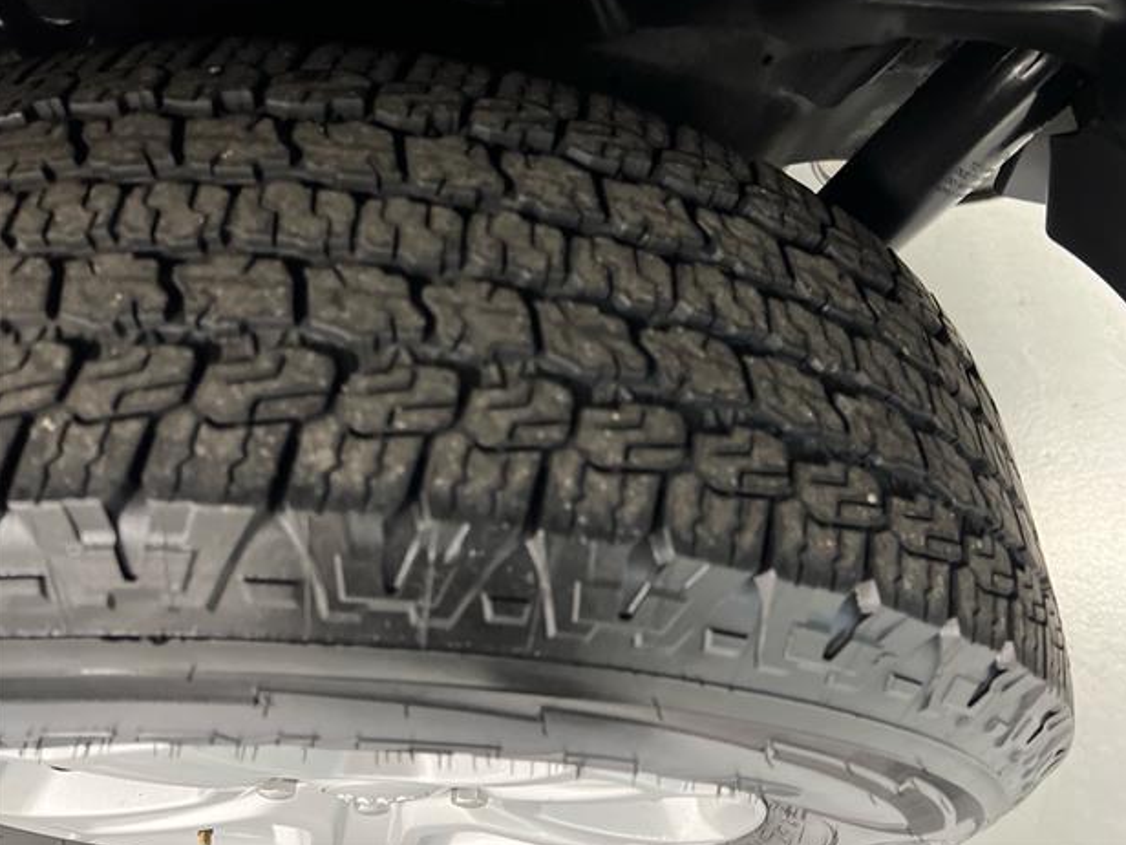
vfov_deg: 51.4
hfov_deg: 65.3
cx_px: 578
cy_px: 413
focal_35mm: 27
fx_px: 878
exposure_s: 1/30
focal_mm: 5.7
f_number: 1.5
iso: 500
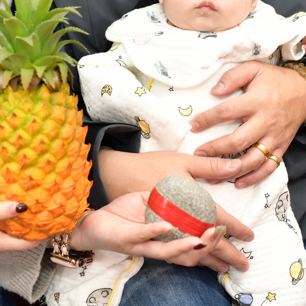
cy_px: 68
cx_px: 165
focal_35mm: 70
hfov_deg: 24.6
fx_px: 700
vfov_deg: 24.3
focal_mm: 35
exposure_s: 1/200
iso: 800
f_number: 4.5
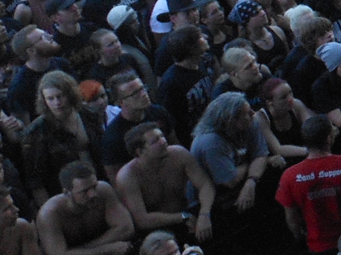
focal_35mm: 165
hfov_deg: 10.2
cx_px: 863
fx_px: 1625
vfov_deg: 8.5
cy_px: -264
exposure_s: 1/250
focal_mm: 5.2
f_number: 3.3
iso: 125
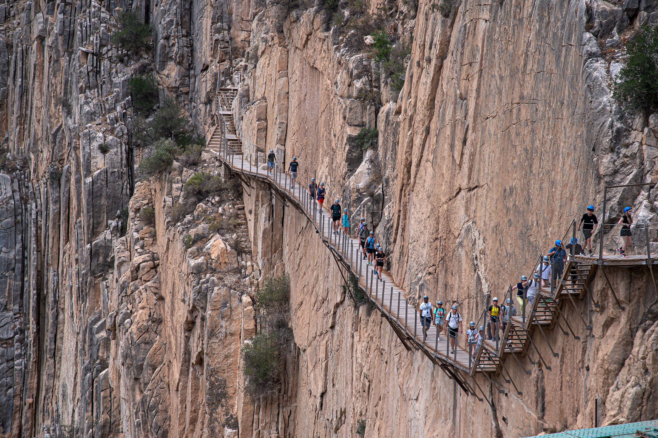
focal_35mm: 120
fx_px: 2192
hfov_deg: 17.1
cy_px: 219
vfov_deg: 11.4
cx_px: 329
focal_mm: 120
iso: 250
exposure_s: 1/640
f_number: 6.3
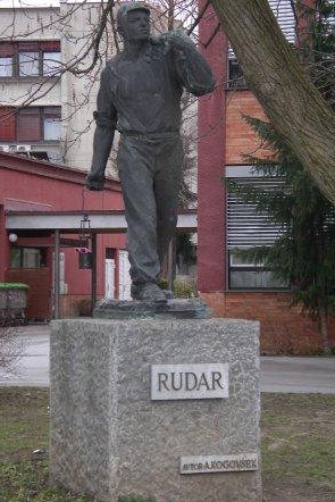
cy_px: 253
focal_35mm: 120
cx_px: 174
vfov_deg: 17.1
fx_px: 1674
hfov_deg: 11.4
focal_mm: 23.8
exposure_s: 1/80
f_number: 4
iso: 200
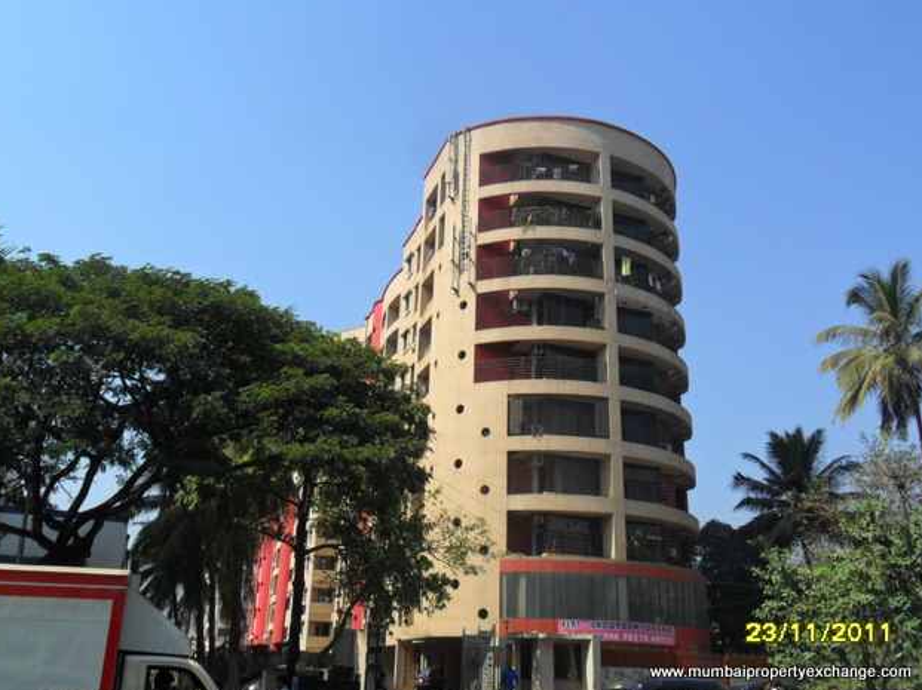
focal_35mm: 33
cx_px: 460
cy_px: 344
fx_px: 878
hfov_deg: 55.4
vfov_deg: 42.9
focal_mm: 5.7
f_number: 3.7
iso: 100
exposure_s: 1/1000
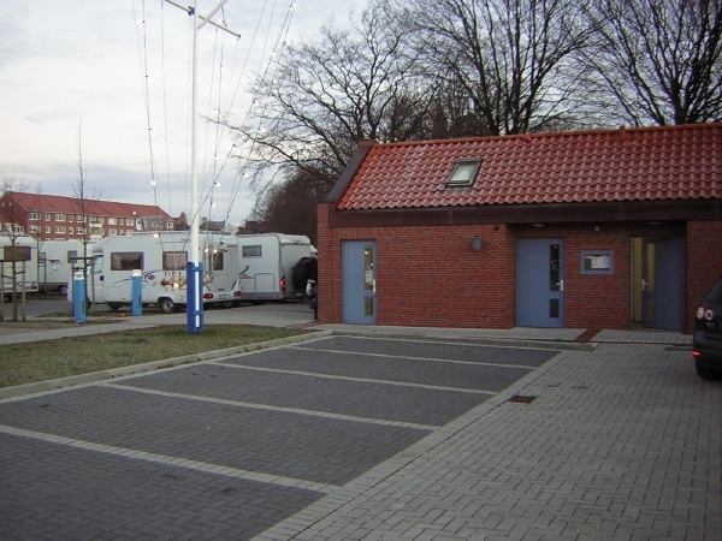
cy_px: 270
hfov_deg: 51.4
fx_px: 751
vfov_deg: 39.7
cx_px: 361
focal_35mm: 36
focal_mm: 4.7
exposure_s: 1/30
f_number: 2.6
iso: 70
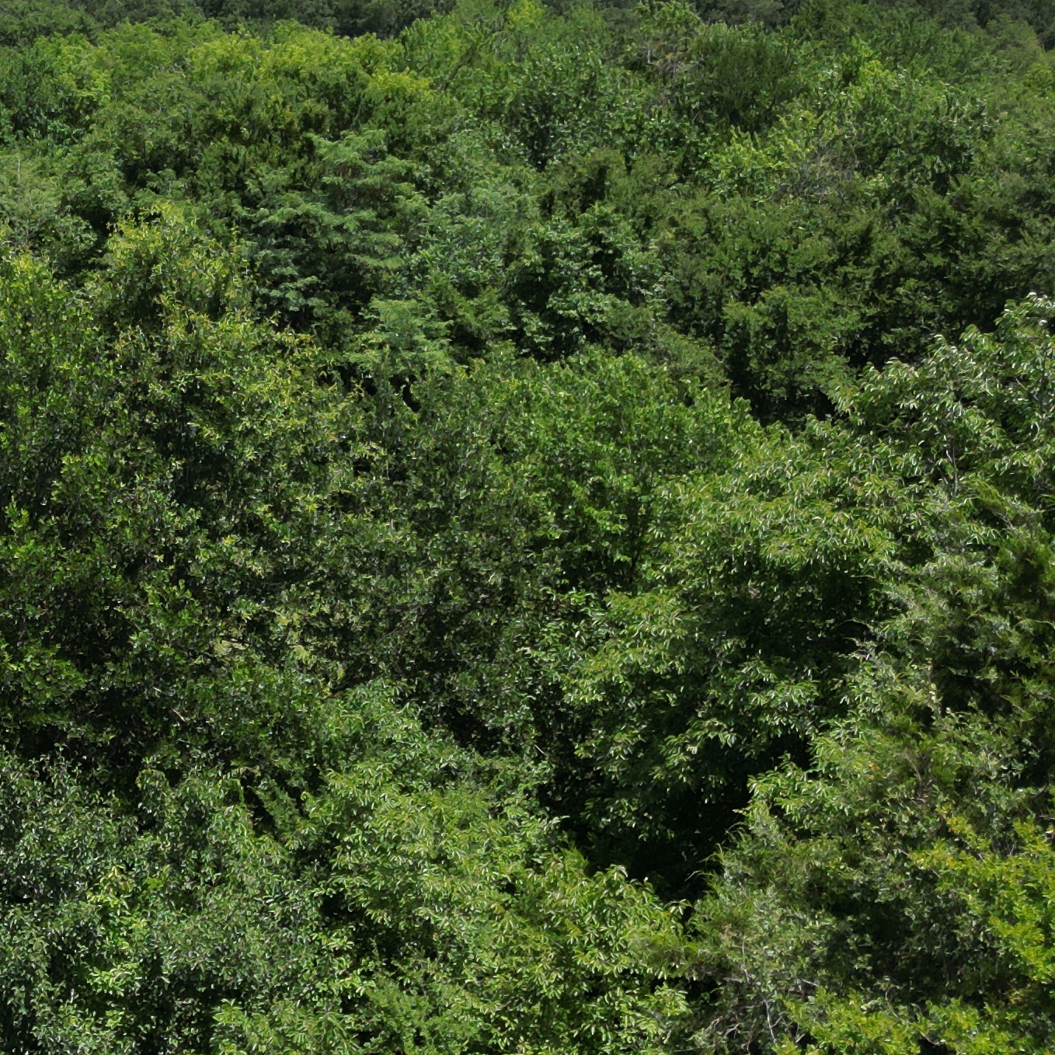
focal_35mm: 63
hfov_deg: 25.0
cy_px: 534
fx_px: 2172
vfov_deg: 27.3
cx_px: -165
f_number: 1.7
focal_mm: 6.72
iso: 100
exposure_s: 1/2000
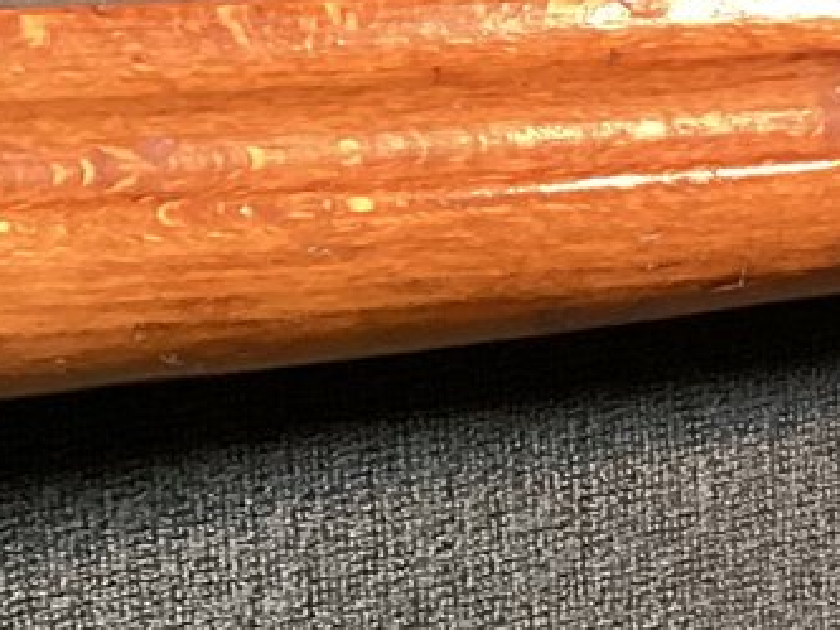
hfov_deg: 12.5
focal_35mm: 141
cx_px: 1611
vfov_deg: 10.4
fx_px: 3423
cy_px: -117
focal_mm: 3.3
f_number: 2.4
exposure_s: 1/33
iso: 250
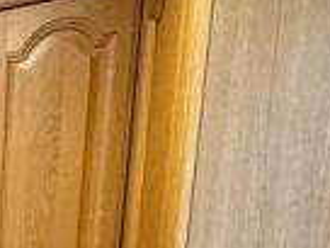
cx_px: -305
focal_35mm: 60
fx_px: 572
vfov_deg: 19.3
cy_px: 429
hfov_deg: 19.9
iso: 250
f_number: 2.2
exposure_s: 1/100
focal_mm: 2.22
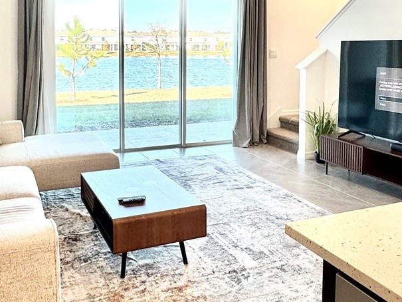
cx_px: 171
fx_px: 430
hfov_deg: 50.0
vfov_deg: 37.7
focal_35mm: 37
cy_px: 75
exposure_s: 1/120
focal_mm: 2.22
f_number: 2.2
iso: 64
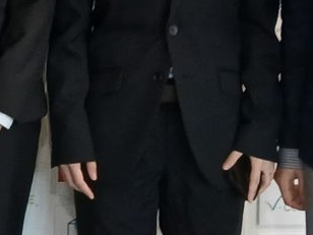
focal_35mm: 173
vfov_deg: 8.5
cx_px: -204
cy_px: 1
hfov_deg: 10.9
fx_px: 1564
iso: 250
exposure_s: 1/50
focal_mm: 3.98
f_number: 1.8
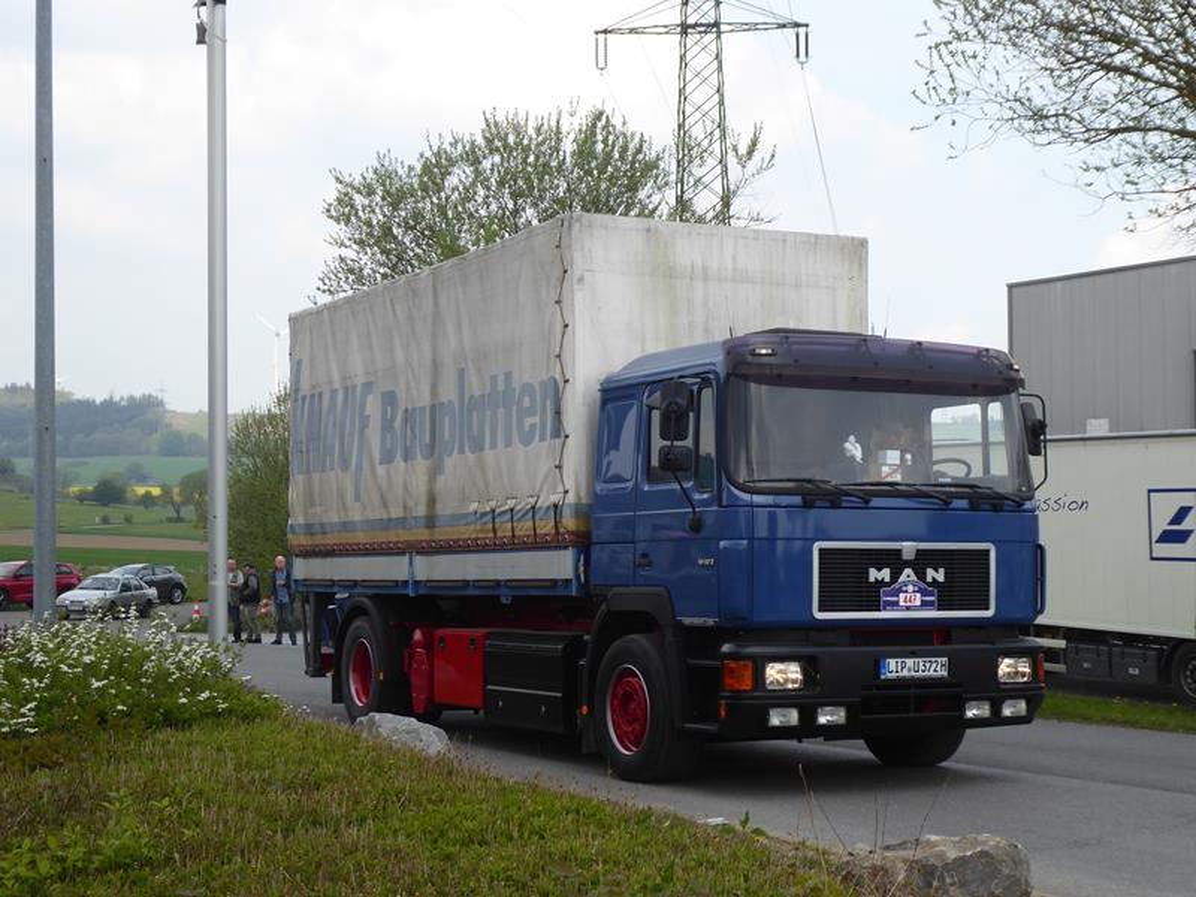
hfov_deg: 38.2
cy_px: 448
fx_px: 1728
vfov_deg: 29.1
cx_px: 598
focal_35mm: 50
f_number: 4.1
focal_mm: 9
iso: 100
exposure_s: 1/400
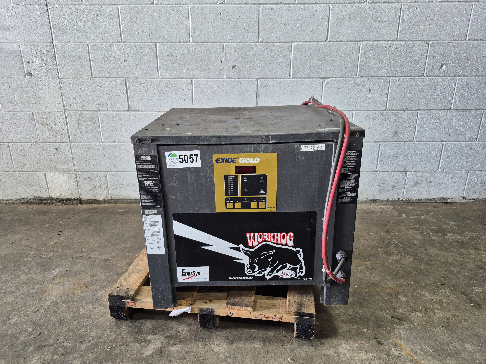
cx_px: 243
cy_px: 182
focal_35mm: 23
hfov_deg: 73.9
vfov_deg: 58.9
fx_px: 323
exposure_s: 1/120
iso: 160
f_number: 1.8
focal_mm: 5.4
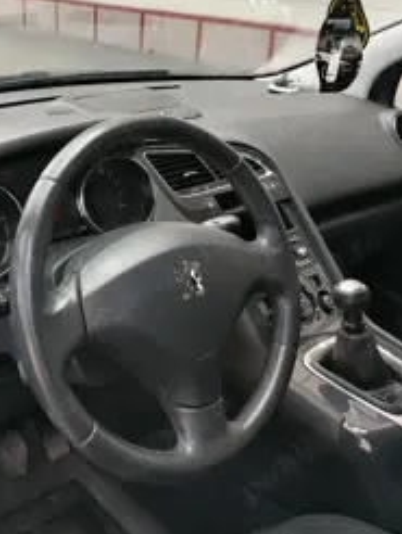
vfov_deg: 46.6
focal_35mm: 39
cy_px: 152
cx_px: 83
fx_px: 603
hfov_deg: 35.7
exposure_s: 1/100
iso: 179
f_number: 1.75
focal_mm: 5.25
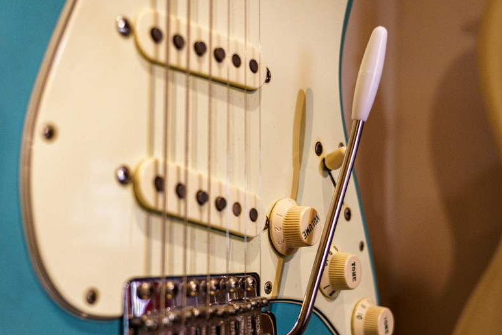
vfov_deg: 29.6
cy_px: 230
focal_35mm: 45
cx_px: 242
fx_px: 628
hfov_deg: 43.6
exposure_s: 1/160
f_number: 4
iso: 2500
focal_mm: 32
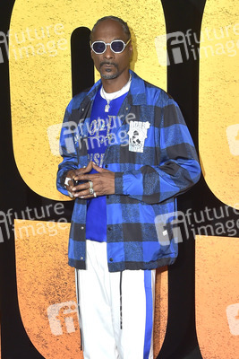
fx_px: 378
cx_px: 120
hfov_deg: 35.1
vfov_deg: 50.7
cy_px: 180
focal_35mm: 38
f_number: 6.3
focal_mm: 38
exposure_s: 1/250
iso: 640
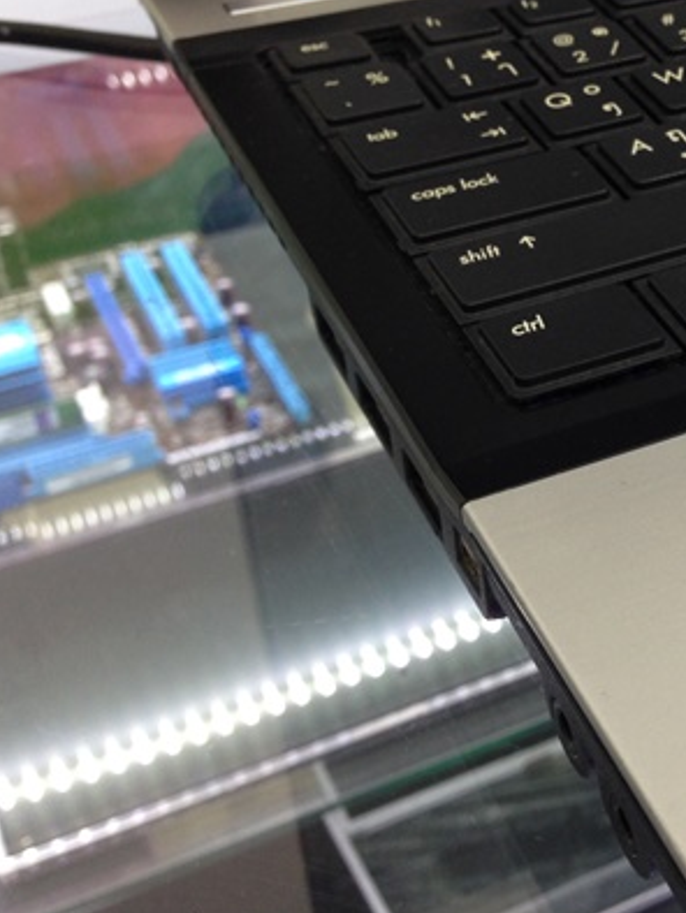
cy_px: 375
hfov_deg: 20.5
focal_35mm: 67
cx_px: 834
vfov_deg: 28.9
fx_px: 1768
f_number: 2.4
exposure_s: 1/20
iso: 64
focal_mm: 4.12
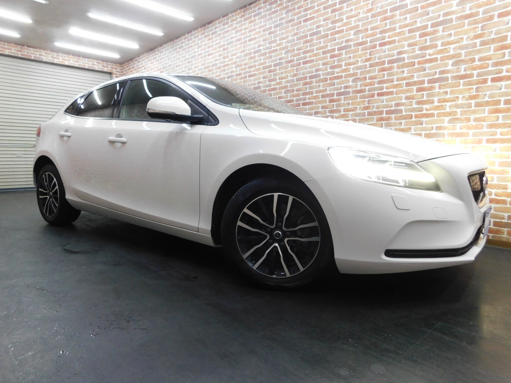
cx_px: 256
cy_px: 192
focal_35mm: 23
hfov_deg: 73.9
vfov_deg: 58.9
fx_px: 340
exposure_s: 1/30
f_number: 3
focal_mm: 4
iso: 320
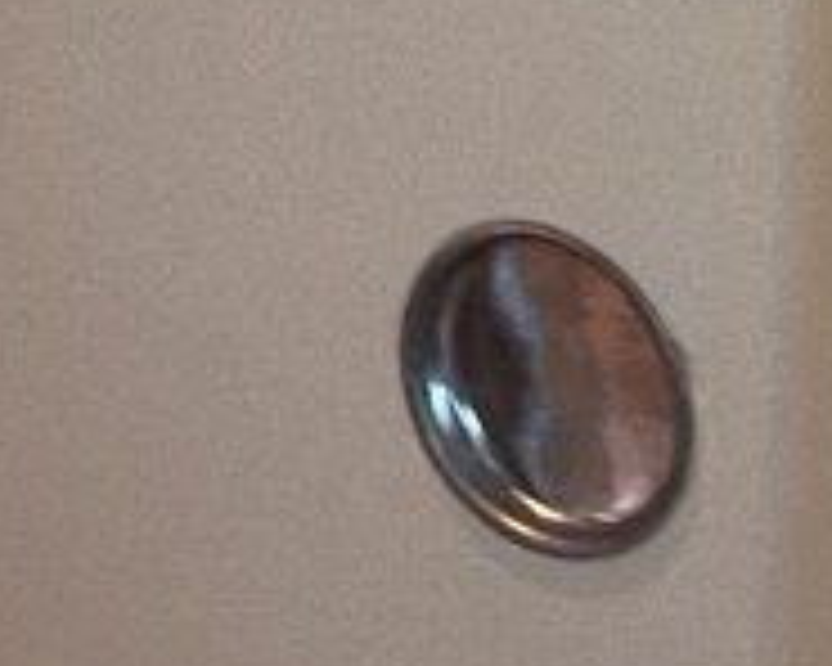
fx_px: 5688
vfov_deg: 6.6
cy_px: -317
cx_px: 407
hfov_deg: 8.4
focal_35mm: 231
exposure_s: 1/60
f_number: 1.8
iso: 250
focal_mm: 3
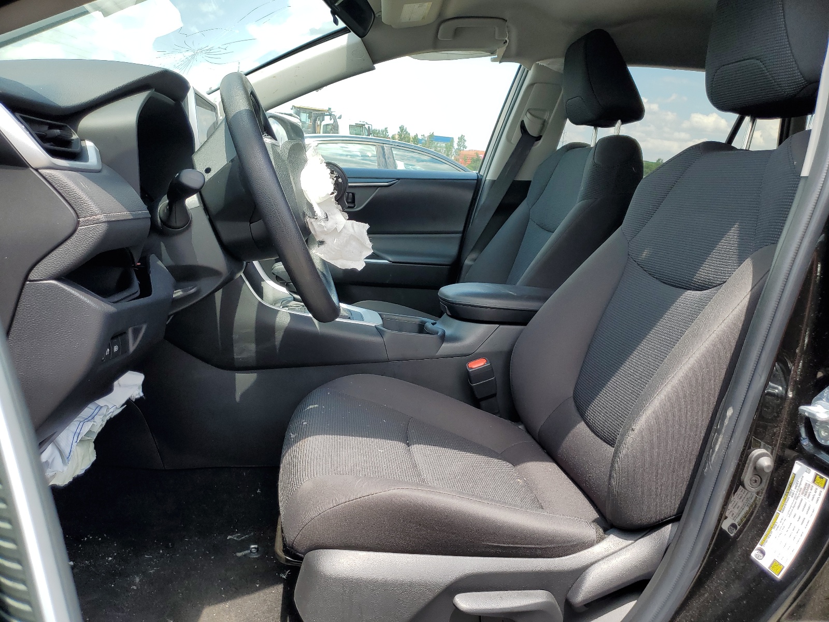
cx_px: 414
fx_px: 623
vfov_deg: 53.1
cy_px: 311
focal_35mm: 26
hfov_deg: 67.3
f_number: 1.5
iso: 50
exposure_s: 1/769
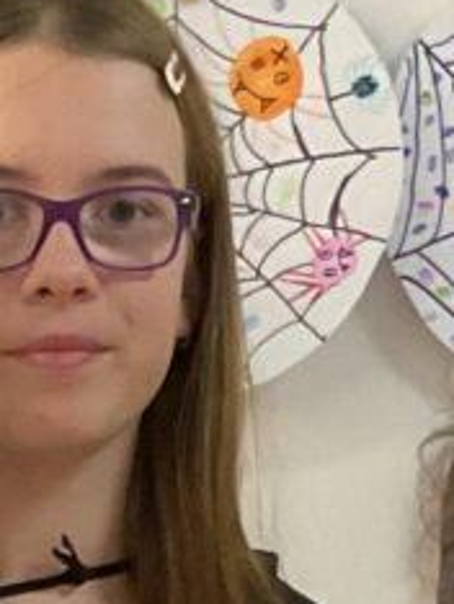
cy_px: 1541
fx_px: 3456
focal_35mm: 198
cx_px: -227
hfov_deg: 7.4
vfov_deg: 8.9
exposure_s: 1/25
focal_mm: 3
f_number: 1.8
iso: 250
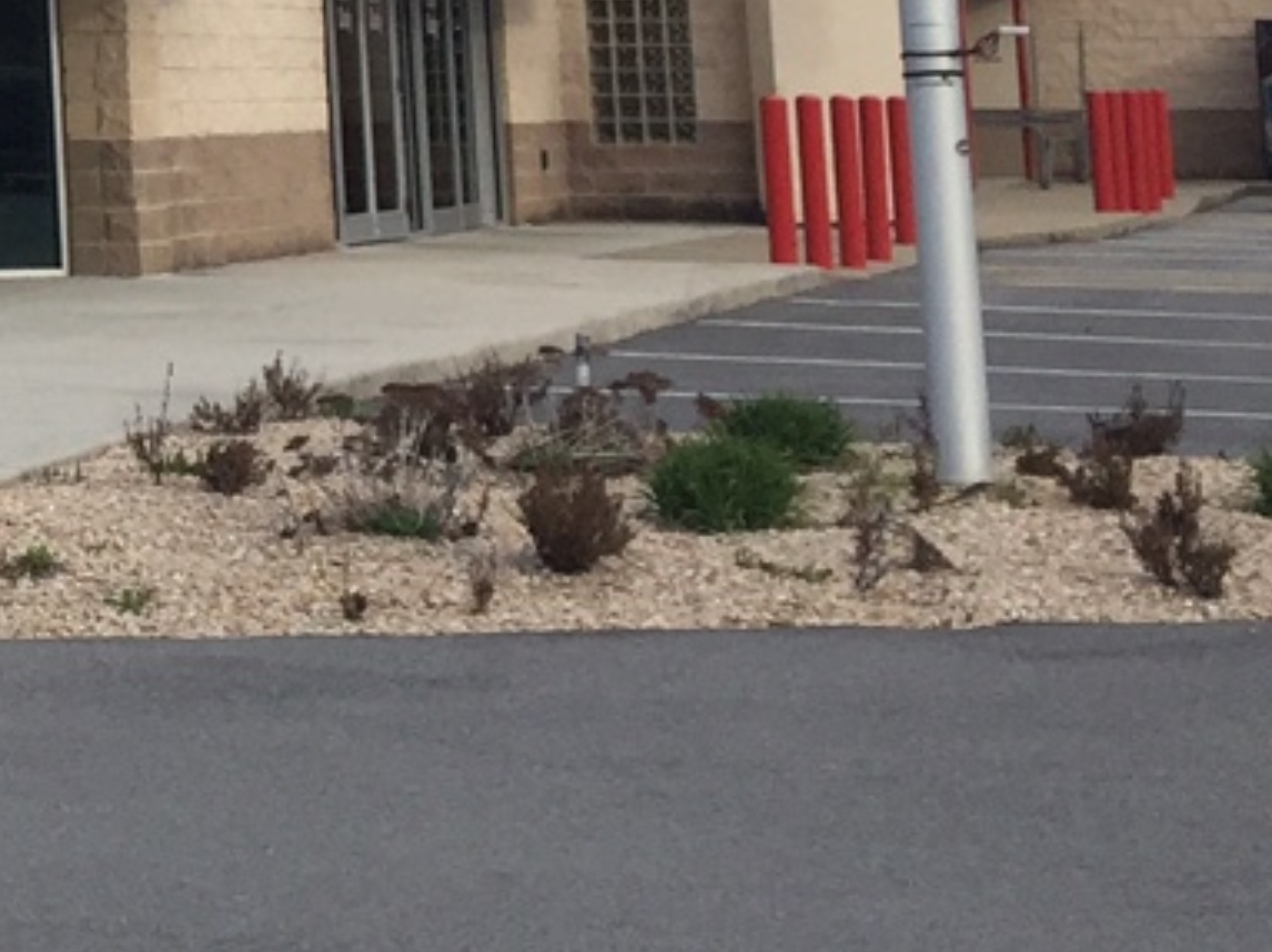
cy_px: -523
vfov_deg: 11.4
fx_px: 4554
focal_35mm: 124
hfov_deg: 14.1
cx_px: -999
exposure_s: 1/1319
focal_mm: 4.15
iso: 32
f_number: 2.2
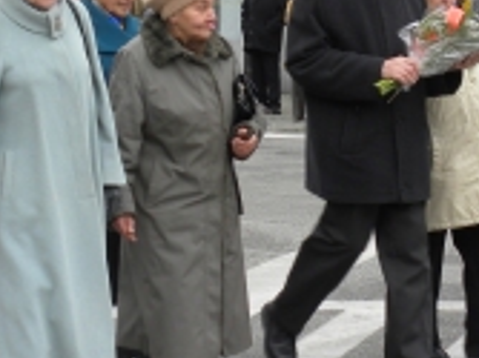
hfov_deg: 11.3
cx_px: 344
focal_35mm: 174
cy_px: 90
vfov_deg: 8.5
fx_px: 2406
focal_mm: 10.3
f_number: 3.5
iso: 64
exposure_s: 1/88.6
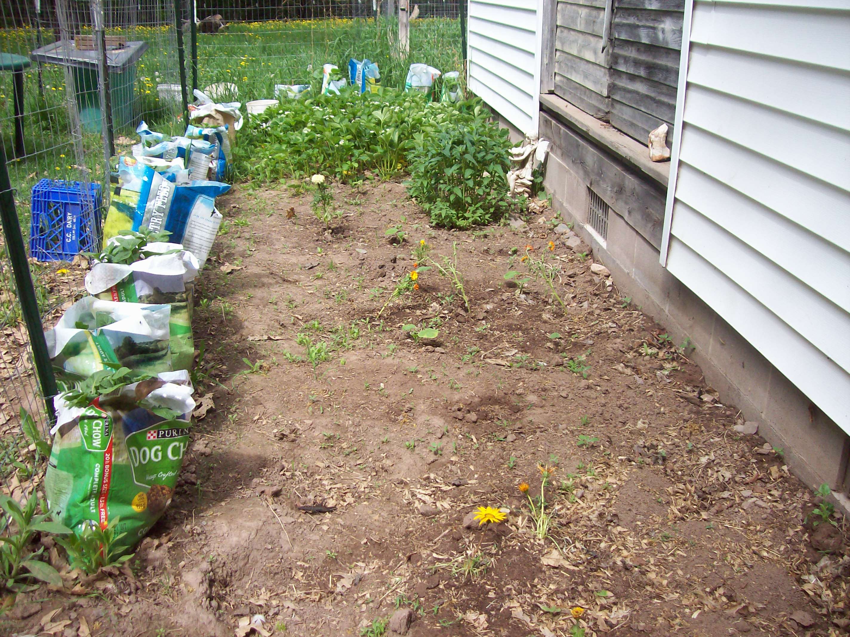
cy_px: 318
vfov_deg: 39.6
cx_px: 425
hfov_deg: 51.4
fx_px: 884
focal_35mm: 36
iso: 80
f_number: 2.7
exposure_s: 1/631
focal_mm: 6
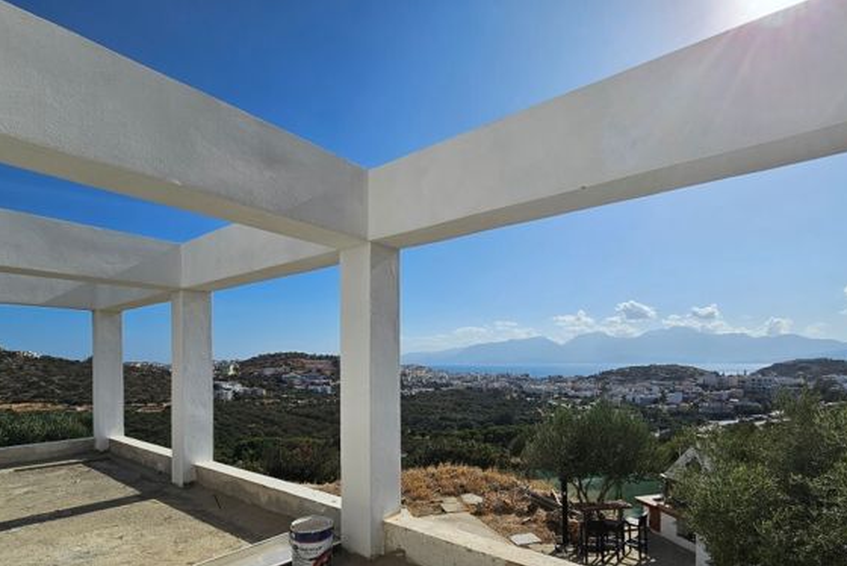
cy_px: 363
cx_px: 433
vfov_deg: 69.1
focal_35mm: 17
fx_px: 400
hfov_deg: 93.2
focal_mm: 2.2
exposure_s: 1/5116
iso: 50
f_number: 2.2
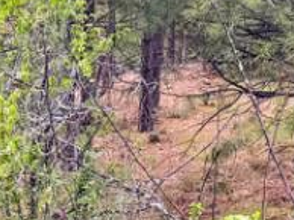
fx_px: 1578
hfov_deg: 9.7
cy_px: -230
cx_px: 646
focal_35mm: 186
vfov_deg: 7.6
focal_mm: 6.76
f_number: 1.78
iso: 80
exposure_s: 1/288
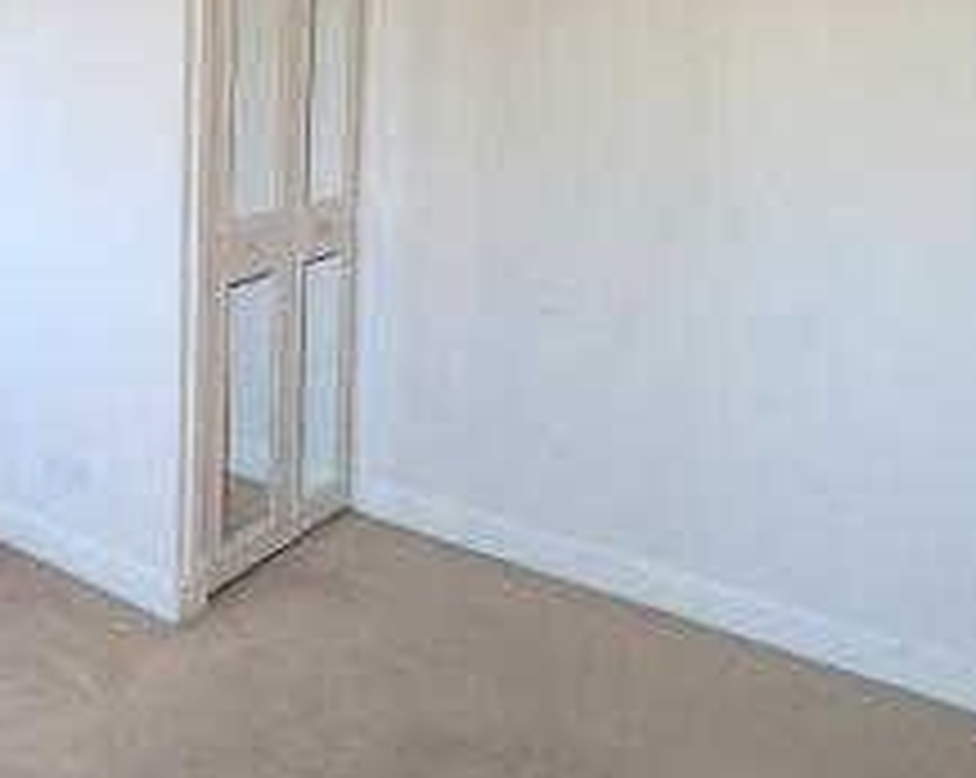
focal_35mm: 34
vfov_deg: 41.3
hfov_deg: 41.9
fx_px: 981
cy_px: 146
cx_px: -99
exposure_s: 1/25
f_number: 2.2
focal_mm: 1.95
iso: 95
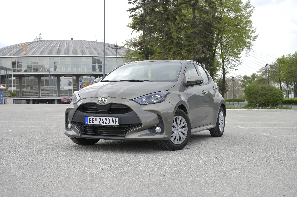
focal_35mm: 48
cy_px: 98
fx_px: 396
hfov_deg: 41.1
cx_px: 148
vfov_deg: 28.0
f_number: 6.3
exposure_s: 1/80
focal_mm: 48
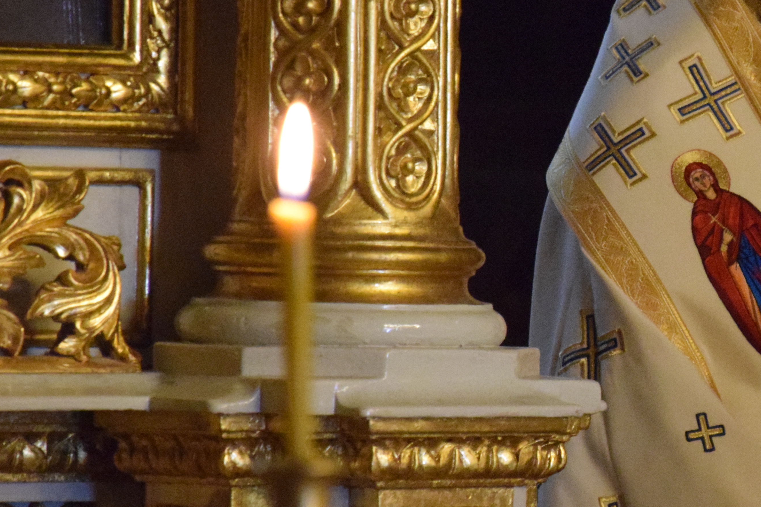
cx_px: 756
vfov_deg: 3.9
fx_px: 7527
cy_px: 181
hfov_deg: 5.8
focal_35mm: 356
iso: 6400
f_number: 5.6
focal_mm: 105
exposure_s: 1/40
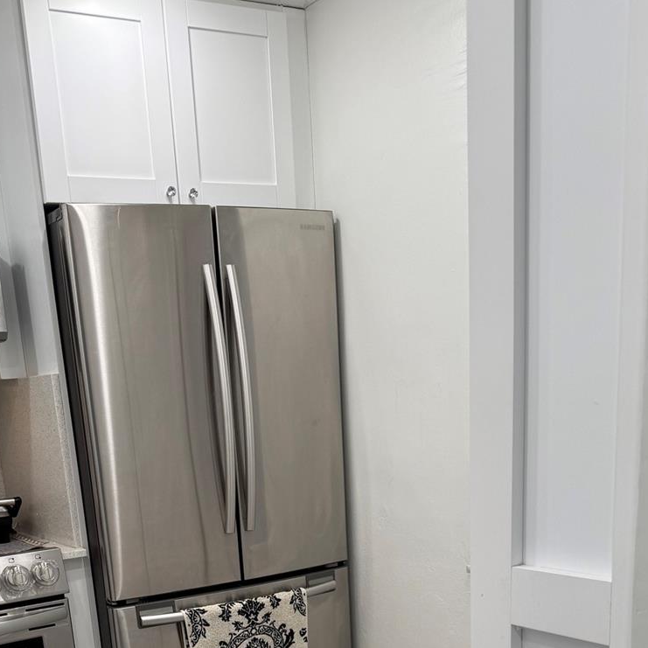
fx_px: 932
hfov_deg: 38.2
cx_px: 268
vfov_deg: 34.6
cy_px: 657
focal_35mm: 44
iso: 64
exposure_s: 1/153
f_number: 1.78
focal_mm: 6.76
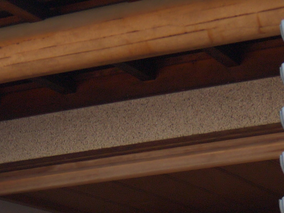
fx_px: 1215
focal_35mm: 148
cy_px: 463
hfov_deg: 13.3
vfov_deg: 9.2
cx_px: 45
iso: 160
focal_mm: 14
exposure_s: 1/200
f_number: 3.5
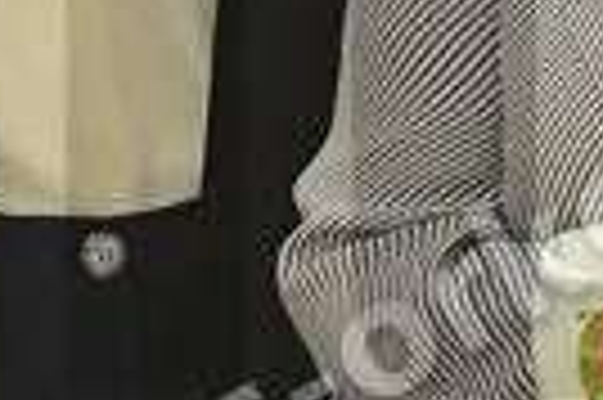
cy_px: -461
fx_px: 7277
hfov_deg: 4.7
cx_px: -68
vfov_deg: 3.1
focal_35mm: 435
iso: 640
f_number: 13
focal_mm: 76
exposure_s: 1/200
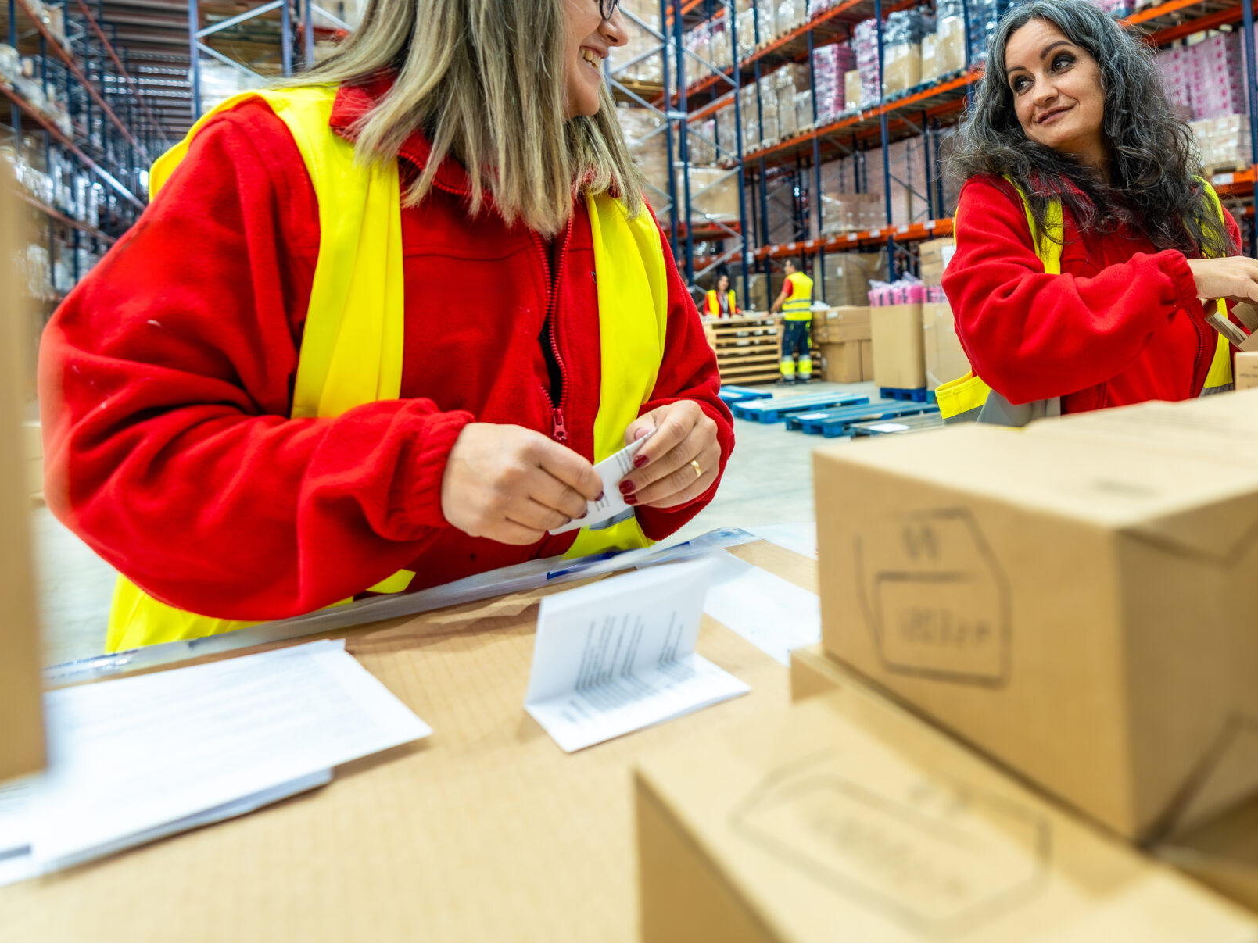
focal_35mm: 26
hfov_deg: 64.2
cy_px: 281
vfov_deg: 51.6
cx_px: 908
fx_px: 945
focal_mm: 17
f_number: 2.8
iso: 1000
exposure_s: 1/100
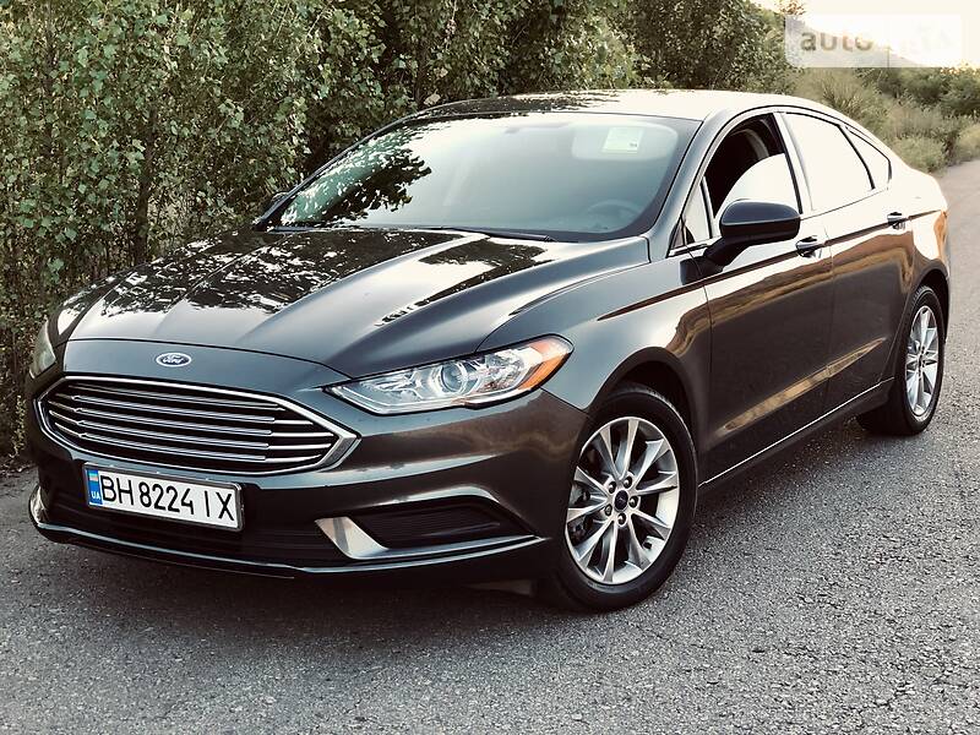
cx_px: 490
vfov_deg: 25.7
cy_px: 368
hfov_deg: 33.8
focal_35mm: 57
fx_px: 1614
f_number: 2.8
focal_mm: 6.6
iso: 25
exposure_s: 1/30
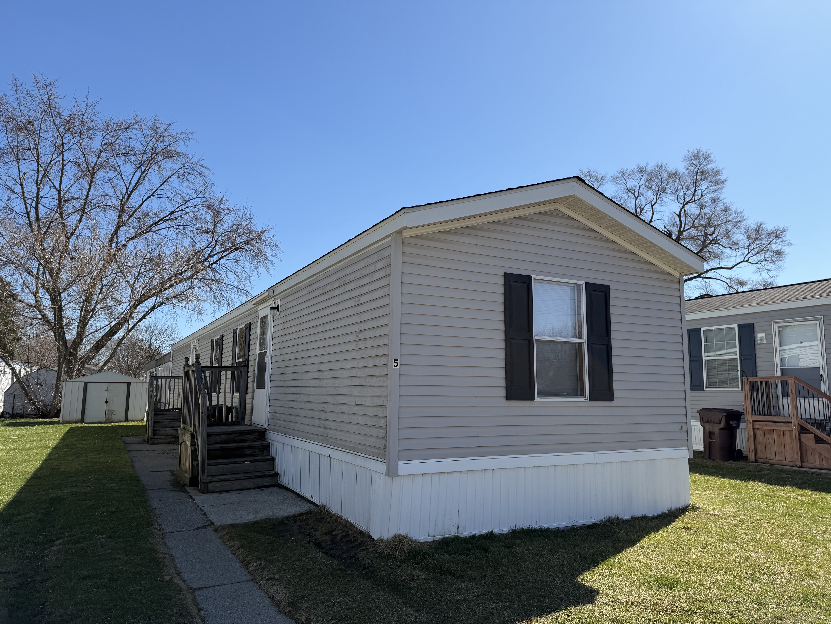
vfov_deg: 56.8
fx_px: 576
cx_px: 416
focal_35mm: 24
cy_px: 312
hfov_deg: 71.6
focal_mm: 6.76
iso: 80
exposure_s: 1/4405
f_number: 1.78
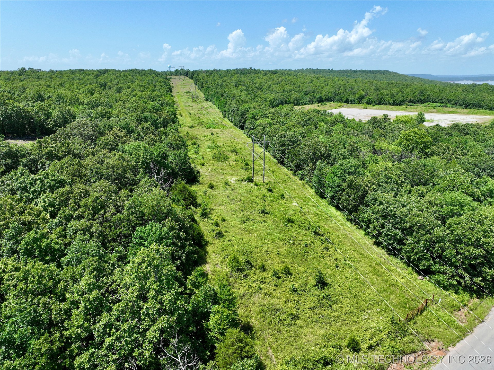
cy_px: 185
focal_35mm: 24
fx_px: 342
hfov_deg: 71.6
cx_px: 247
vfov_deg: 56.8
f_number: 2.8
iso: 100
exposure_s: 1/1600
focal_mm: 12.29
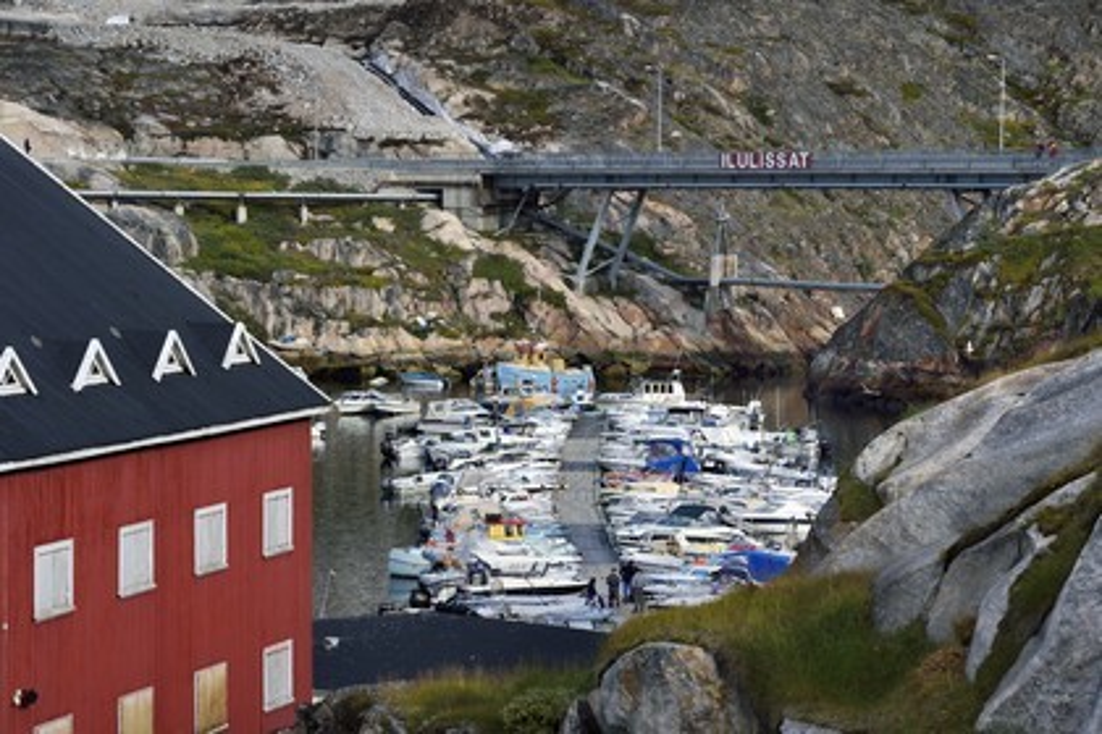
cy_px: 367
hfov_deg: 15.2
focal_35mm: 135
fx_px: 4132
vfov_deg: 10.2
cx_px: 551
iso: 200
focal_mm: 135
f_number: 9
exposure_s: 1/320
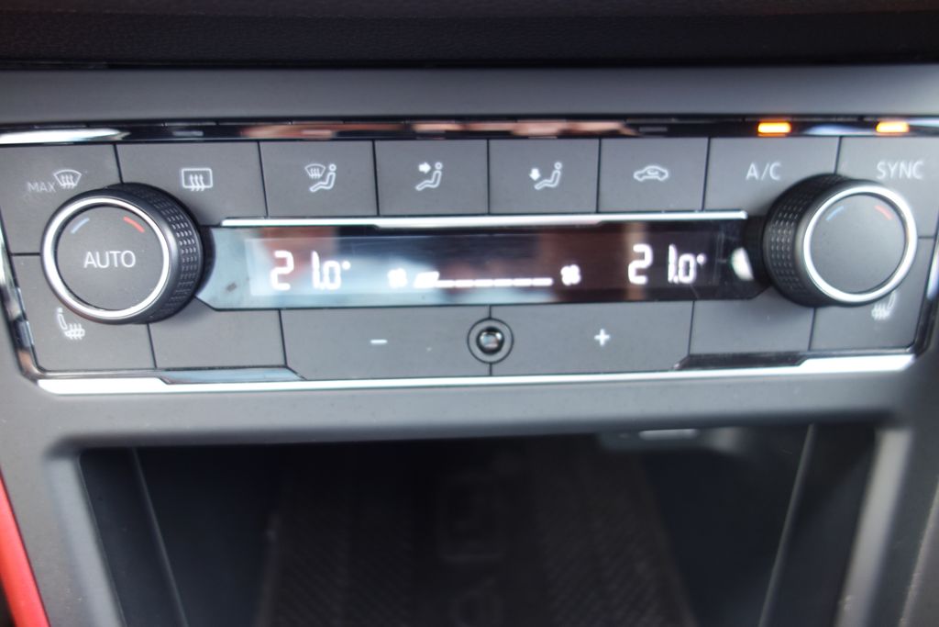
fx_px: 730
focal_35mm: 28
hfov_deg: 65.5
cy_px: 314
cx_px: 470
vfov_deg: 46.4
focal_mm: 10.4
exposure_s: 1/30
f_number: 2
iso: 160
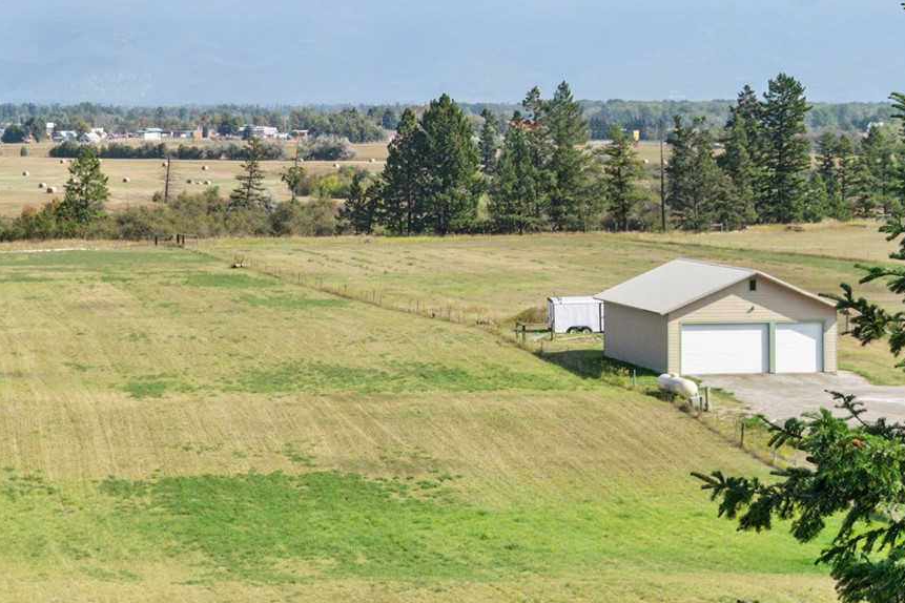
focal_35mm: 106
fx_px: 2665
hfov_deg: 18.7
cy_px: 254
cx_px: -6
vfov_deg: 12.9
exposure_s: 1/640
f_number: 6.3
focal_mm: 28
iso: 100
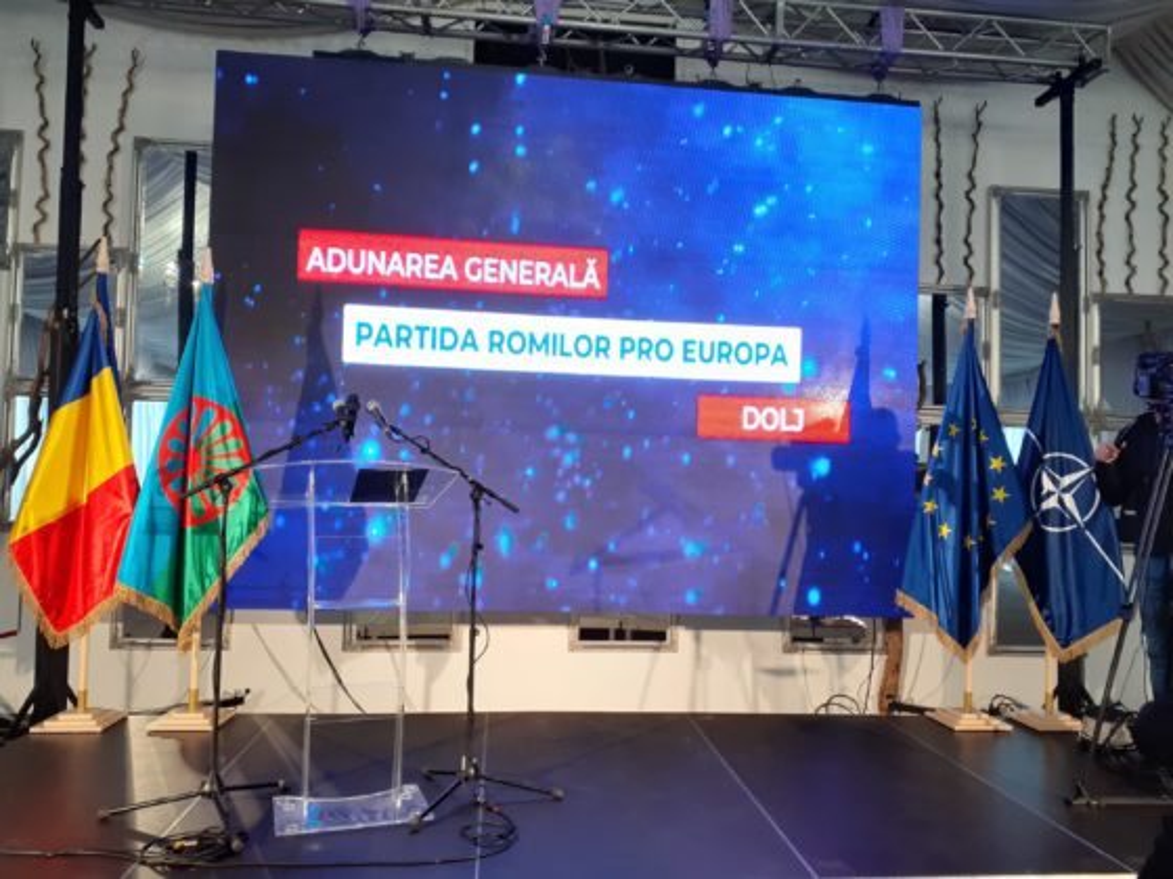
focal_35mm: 27
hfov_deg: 65.3
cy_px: 440
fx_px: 915
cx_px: 586
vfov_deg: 51.4
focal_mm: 3.6
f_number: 1.9
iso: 64
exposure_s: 1/50
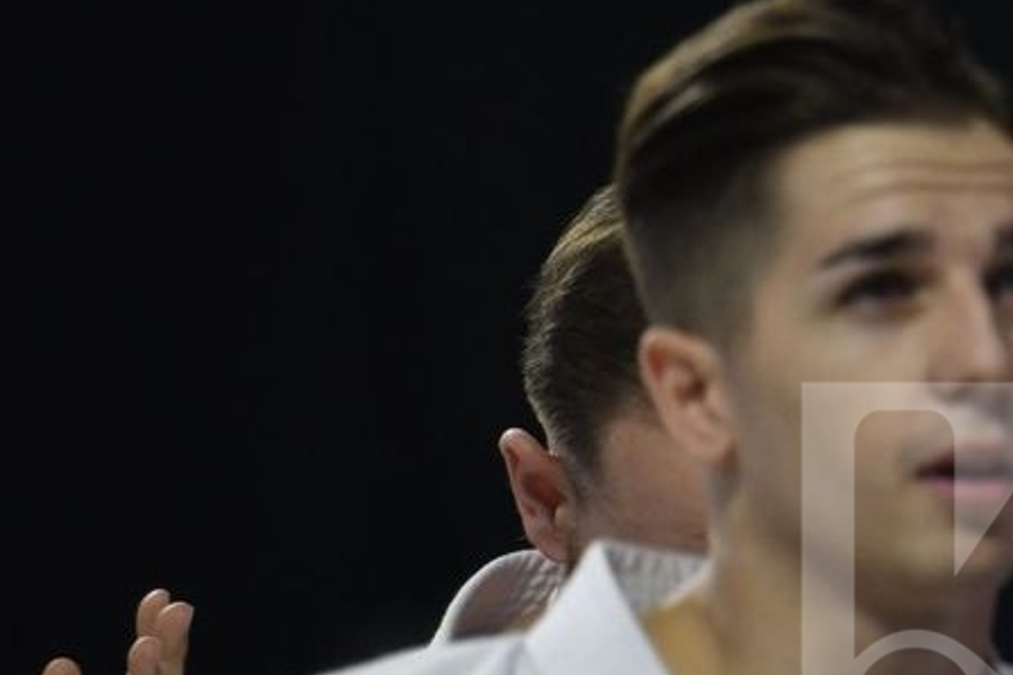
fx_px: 22087
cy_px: 589
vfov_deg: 1.8
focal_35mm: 785
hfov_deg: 2.6
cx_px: 1781
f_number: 2.8
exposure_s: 1/640
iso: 800
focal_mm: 195
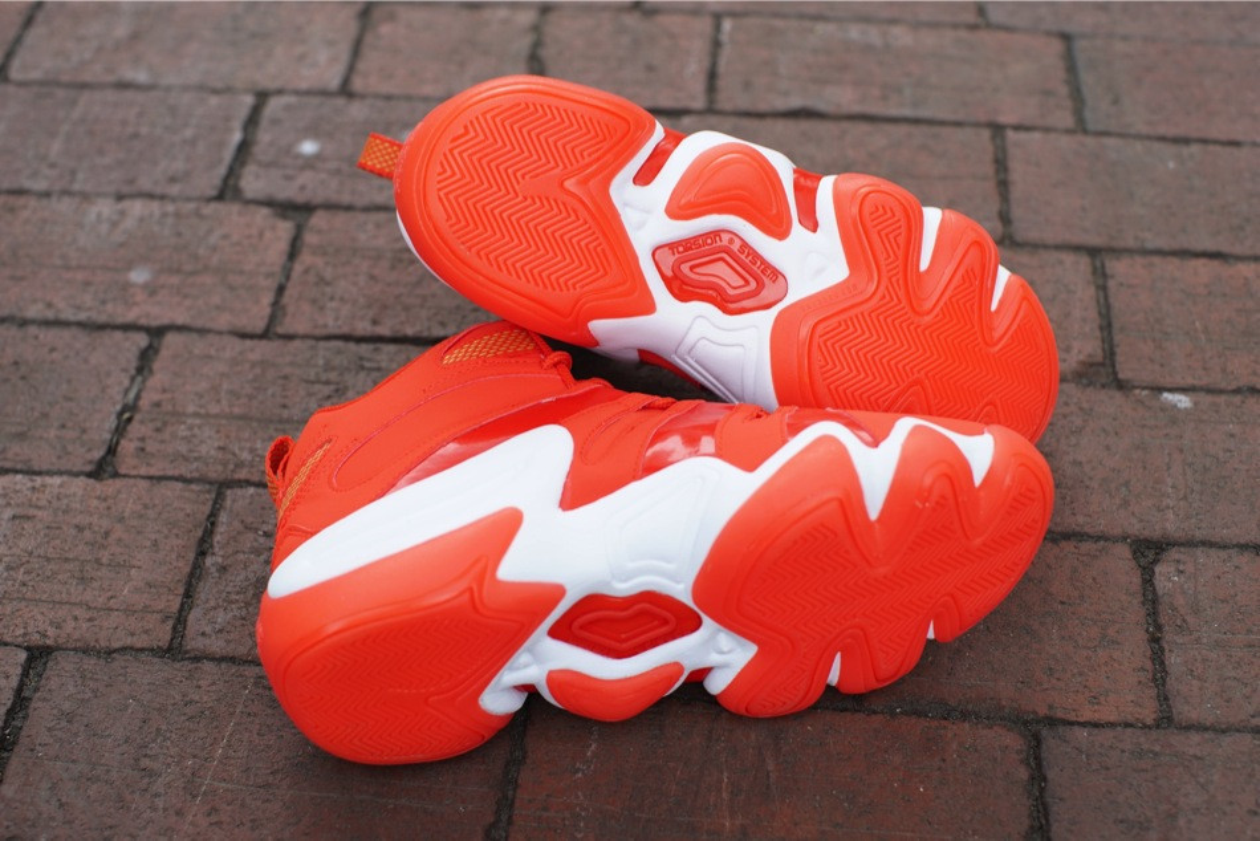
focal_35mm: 50
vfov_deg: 27.0
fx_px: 1750
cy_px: 420
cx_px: 630
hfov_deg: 39.6
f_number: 4.5
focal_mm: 50
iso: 125
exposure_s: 1/250
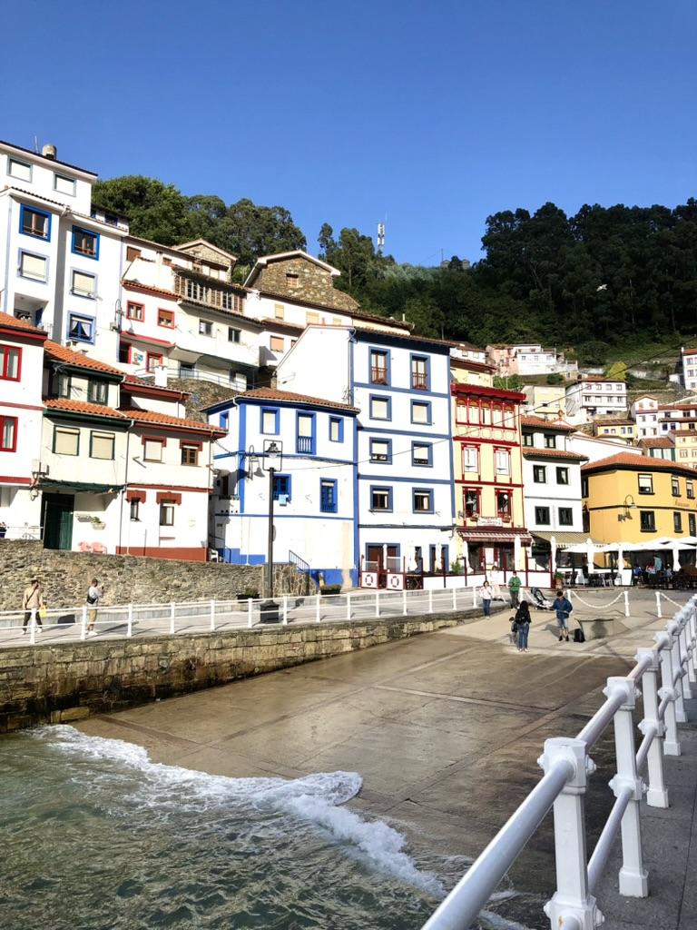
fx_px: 752
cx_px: 348
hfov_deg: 49.7
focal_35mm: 28
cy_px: 465
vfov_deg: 63.4
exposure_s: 1/3003
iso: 20
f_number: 1.8
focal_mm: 4
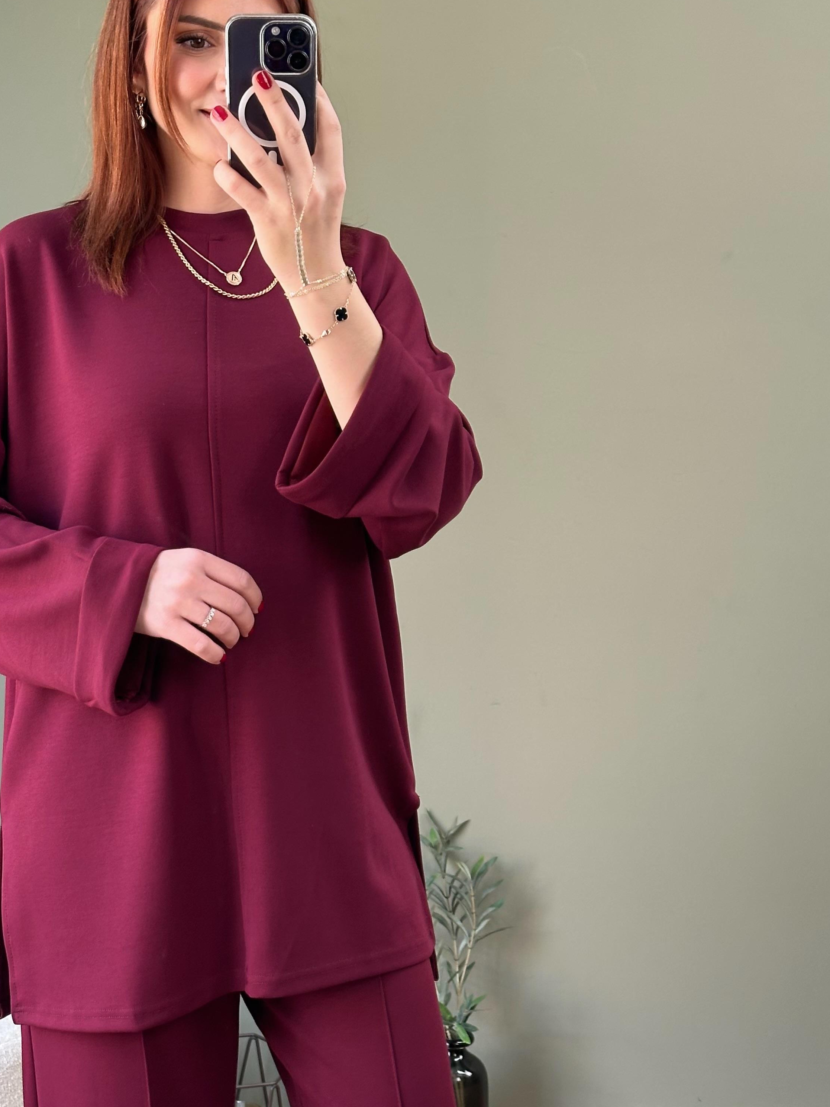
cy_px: 561
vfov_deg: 29.8
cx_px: 408
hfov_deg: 22.6
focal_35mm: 65
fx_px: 2078
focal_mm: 6.86
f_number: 1.78
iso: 80
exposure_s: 1/69
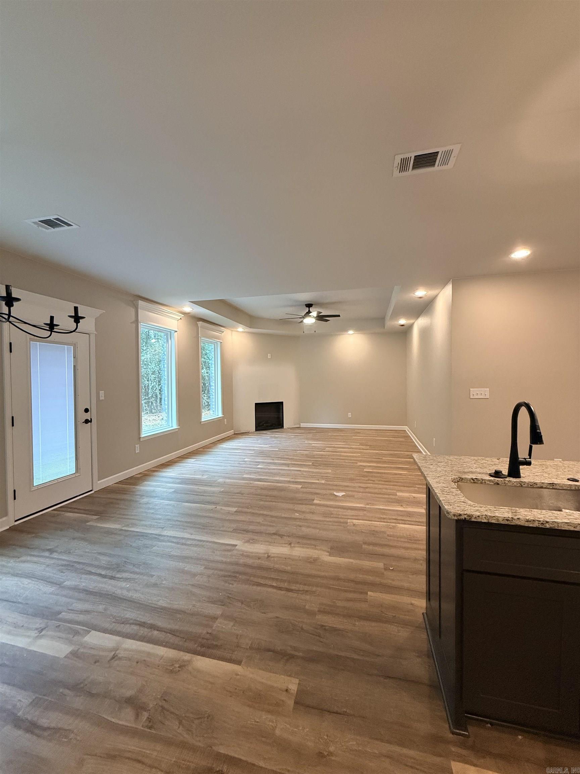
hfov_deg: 85.7
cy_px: 387
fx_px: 313
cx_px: 290
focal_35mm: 14
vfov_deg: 102.1
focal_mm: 2.22
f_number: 2.2
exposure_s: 1/120
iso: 400
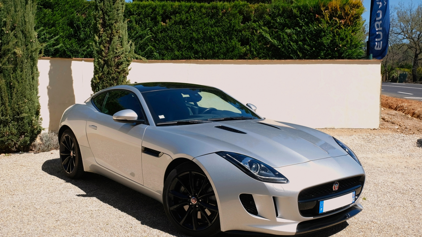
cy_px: 136
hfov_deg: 61.0
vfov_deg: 36.6
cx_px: 211
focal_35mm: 32
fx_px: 358
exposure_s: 1/105
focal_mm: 20
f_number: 10
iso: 100
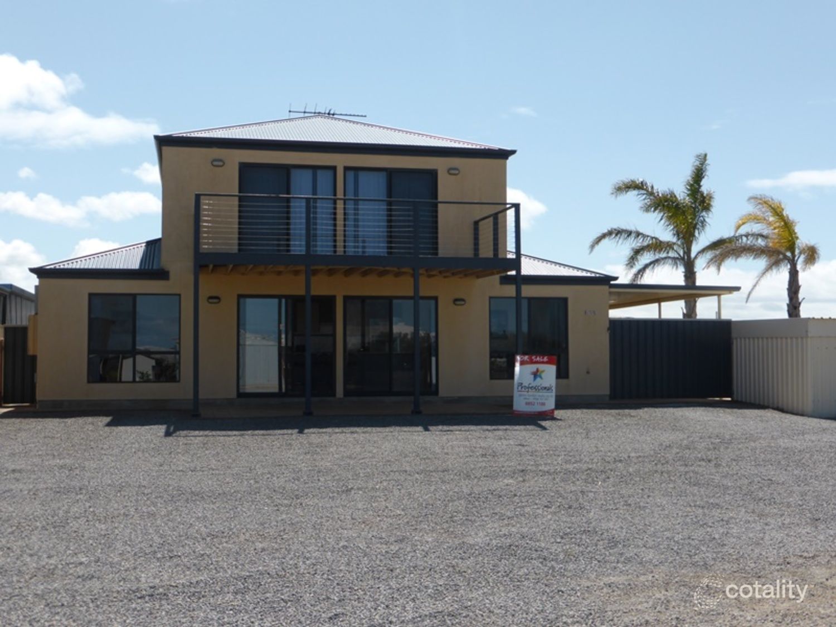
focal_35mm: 41
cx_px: 418
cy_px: 314
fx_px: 990
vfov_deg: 35.1
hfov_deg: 45.8
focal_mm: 7.4
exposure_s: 1/1000
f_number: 3.9
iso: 100
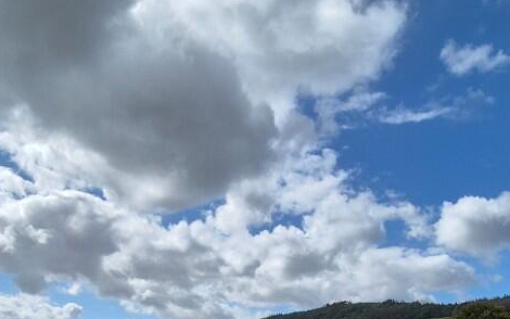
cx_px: 196
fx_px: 417
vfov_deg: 35.2
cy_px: 360
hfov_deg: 62.2
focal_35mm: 30
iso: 50
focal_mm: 2.2
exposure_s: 1/4320
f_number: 2.2
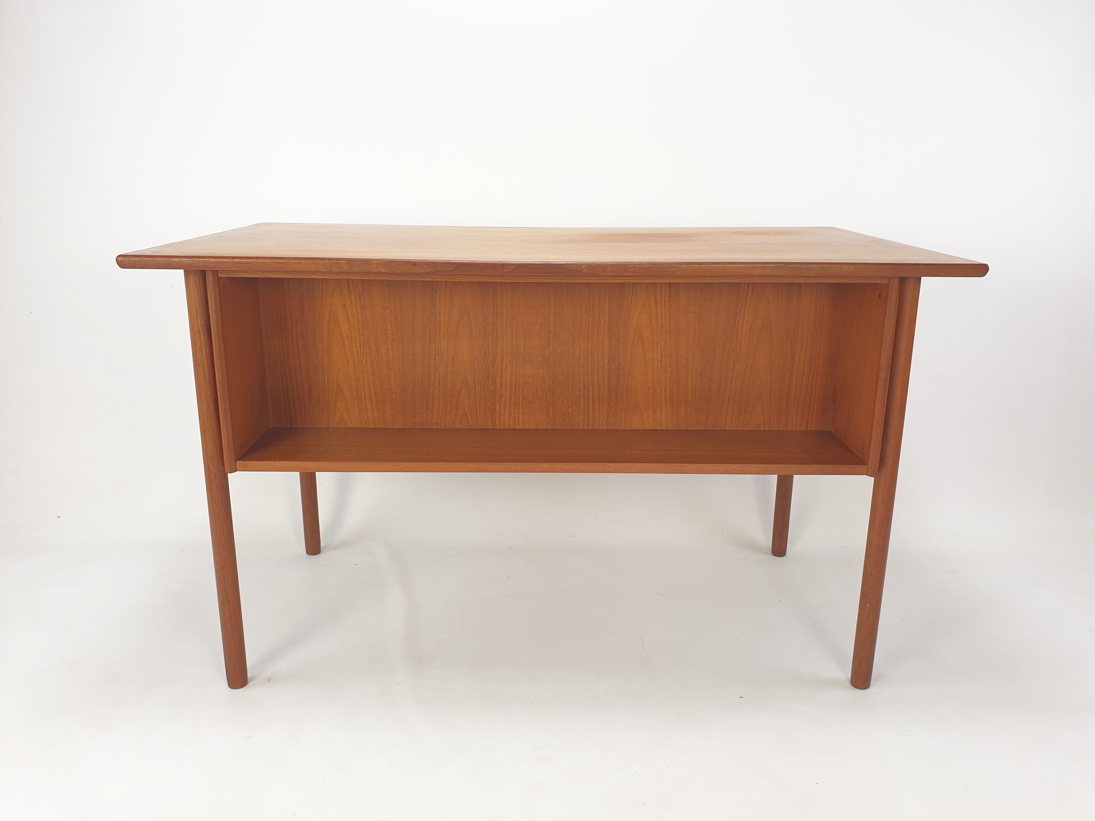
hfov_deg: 67.3
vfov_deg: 53.1
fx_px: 822
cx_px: 548
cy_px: 410
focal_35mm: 26
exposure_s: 1/50
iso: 50
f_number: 2.4
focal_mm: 4.3
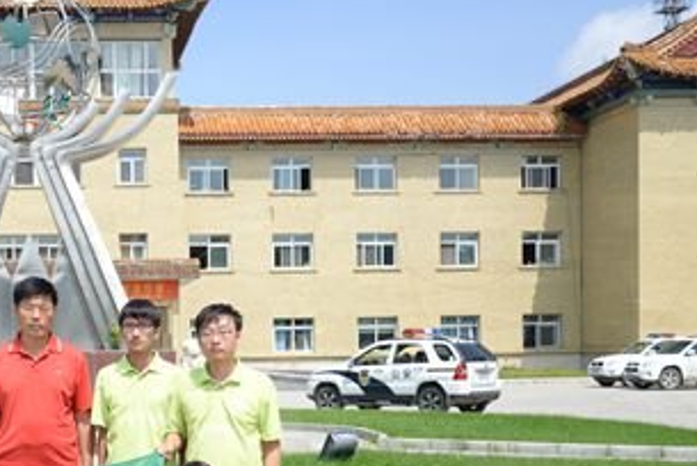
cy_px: 408
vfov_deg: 21.2
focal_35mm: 63
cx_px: 103
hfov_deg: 30.8
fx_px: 1221
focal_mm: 32
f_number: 4
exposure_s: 1/1600
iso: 200
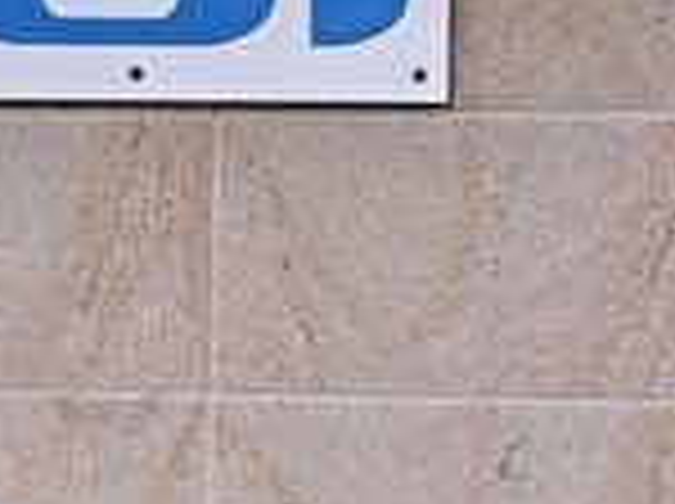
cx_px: -418
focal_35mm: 578
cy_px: 126
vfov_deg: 2.6
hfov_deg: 3.4
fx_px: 11253
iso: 360
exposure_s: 1/320
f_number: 6.3
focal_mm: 150
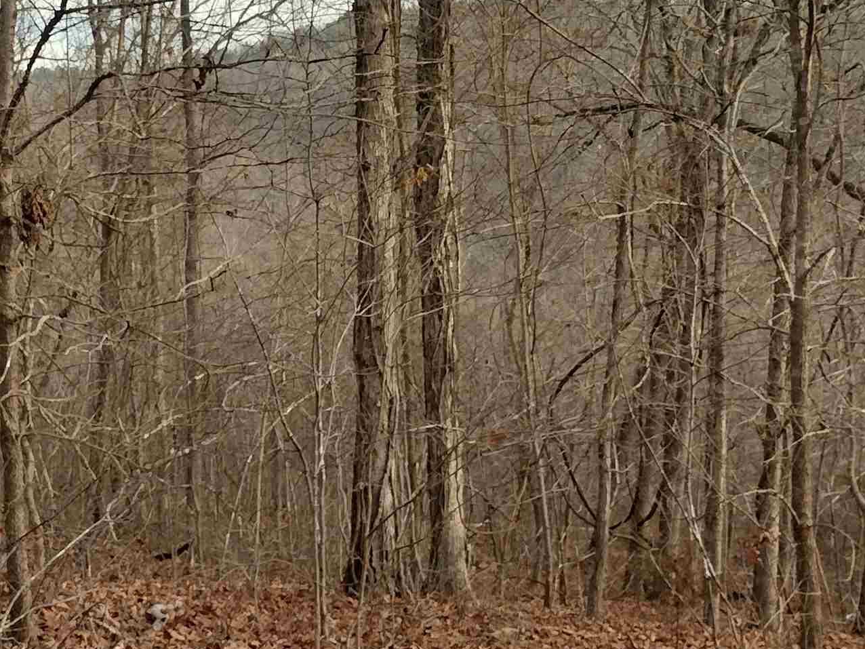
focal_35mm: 65
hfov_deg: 29.4
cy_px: 374
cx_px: 216
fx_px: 1624
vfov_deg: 22.6
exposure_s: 1/490
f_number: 1.7
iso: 100
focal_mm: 4.71
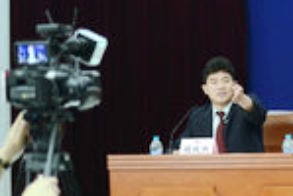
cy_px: 96
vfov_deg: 4.9
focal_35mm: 281
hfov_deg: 7.1
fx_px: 2292
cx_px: 555
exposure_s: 1/80
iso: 800
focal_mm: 70
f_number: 2.8
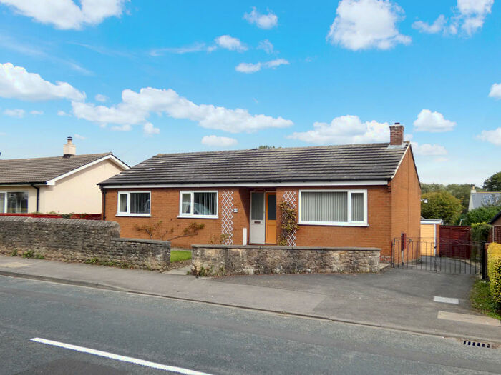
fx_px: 449
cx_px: 250
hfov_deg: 58.4
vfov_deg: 45.4
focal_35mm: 31
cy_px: 188
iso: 80
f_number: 3.3
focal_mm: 5.5
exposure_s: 1/640
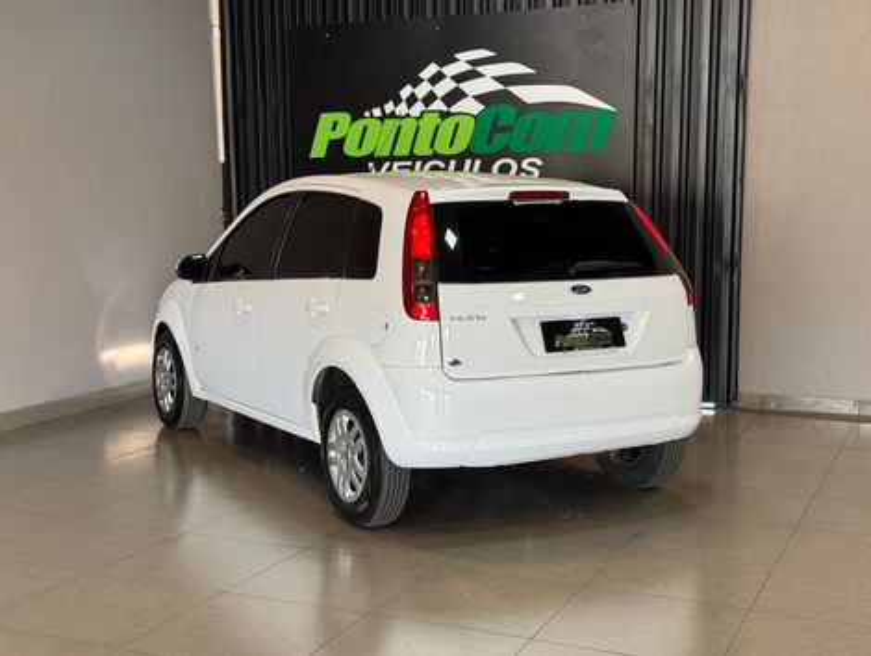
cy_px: 328
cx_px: 436
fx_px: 1210
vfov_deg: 30.3
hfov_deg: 39.6
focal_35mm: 48
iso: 80
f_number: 1.78
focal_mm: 6.76
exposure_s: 1/60
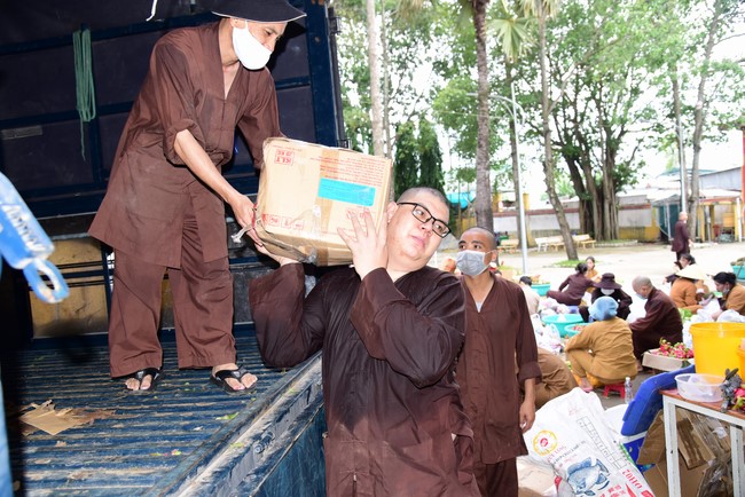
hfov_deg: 65.4
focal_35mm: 28
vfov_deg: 46.4
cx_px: 372
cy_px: 248
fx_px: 580
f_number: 5
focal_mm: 28
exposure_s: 1/125
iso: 640
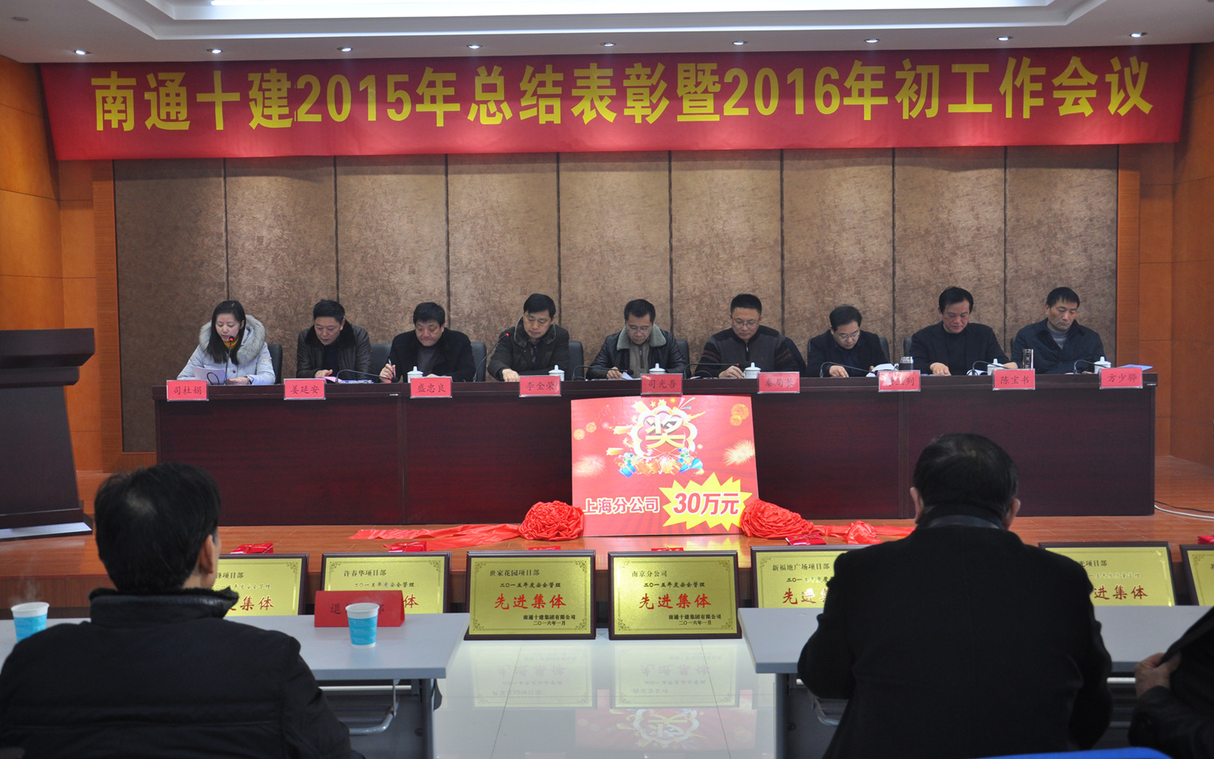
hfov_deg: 52.7
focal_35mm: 37
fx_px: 1224
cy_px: 354
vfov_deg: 34.4
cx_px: 603
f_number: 5
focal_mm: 24
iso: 400
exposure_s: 1/25
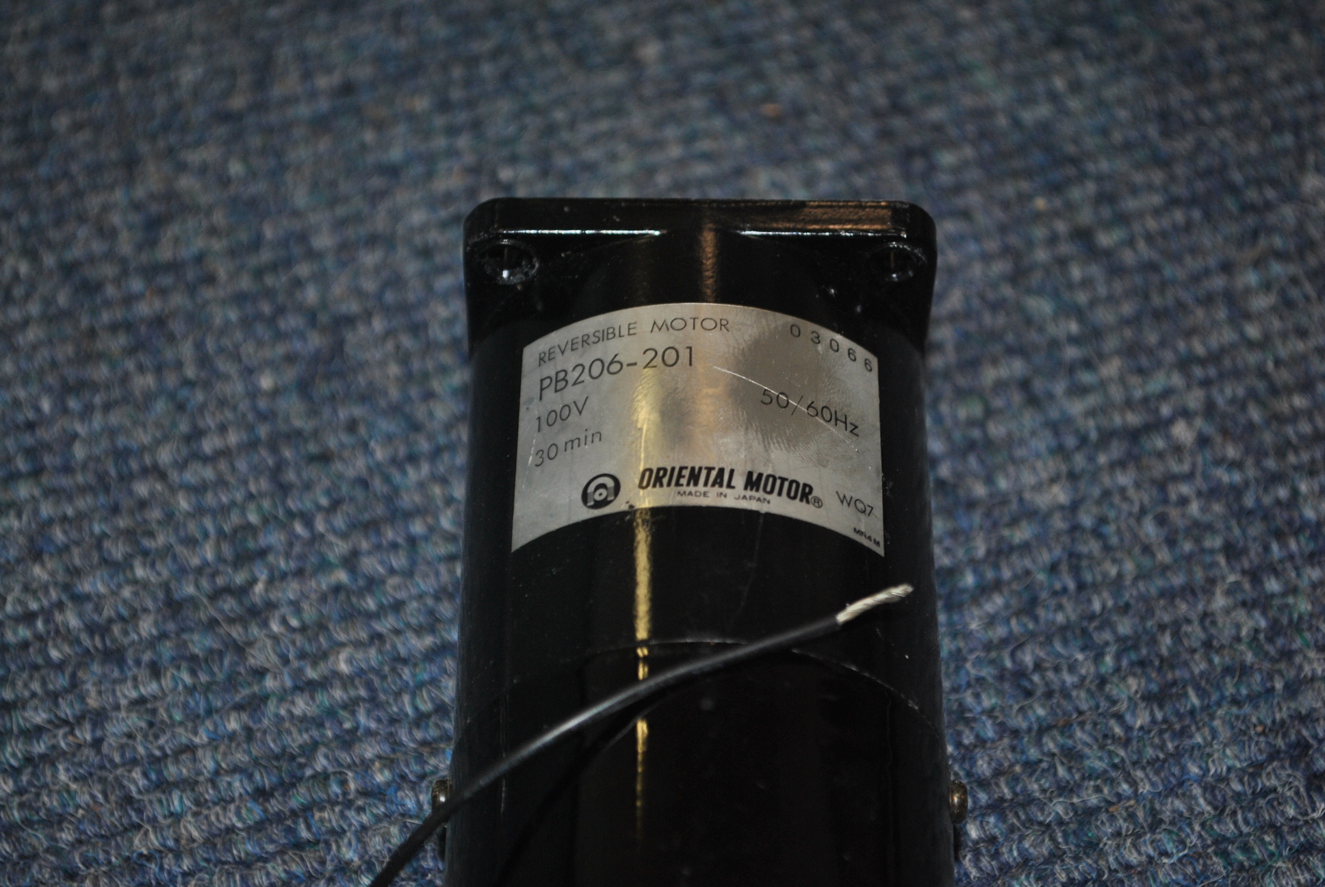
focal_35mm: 82
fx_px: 3040
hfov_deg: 24.6
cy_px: 444
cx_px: 662
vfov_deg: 16.6
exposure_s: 1/60
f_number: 5.6
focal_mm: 55
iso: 200
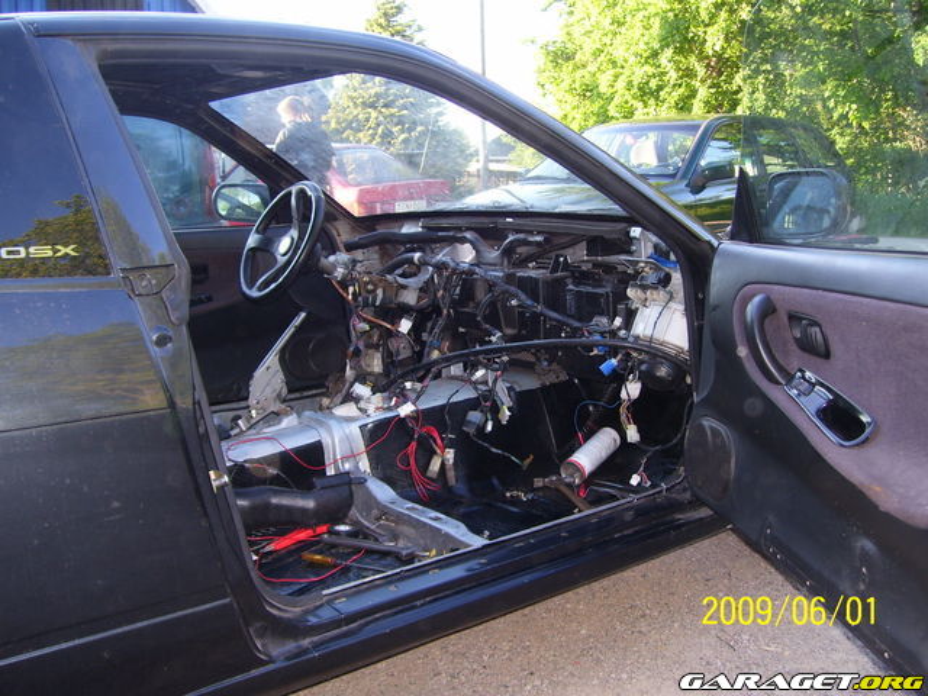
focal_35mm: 37
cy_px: 348
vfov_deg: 38.7
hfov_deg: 50.1
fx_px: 992
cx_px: 464
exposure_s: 1/60
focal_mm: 6
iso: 80
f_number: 2.7
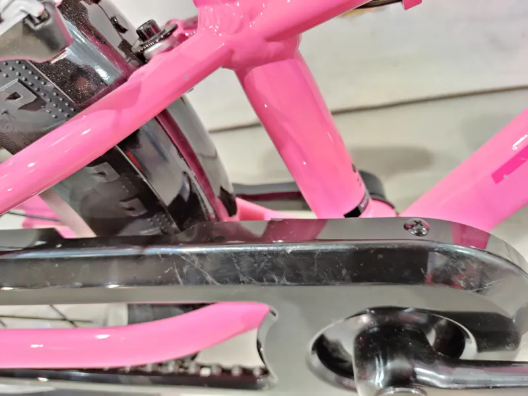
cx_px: 264
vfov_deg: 51.4
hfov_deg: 65.3
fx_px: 412
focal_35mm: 27
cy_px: 198
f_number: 1.65
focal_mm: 4.75
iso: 1600
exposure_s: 1/17
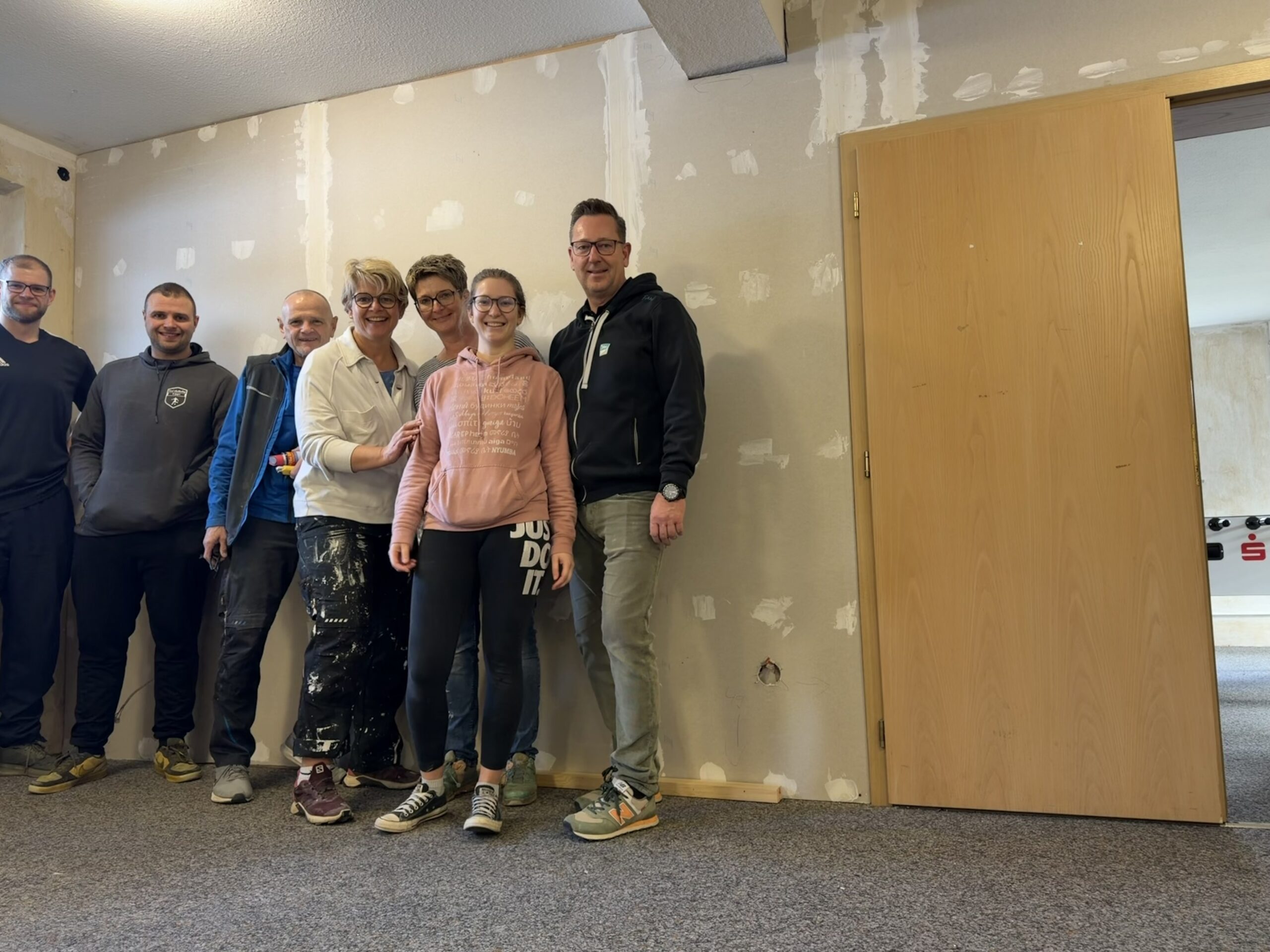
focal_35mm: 24
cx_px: 635
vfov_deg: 56.8
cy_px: 476
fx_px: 881
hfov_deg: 71.6
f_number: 1.78
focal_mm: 6.76
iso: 250
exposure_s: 1/50
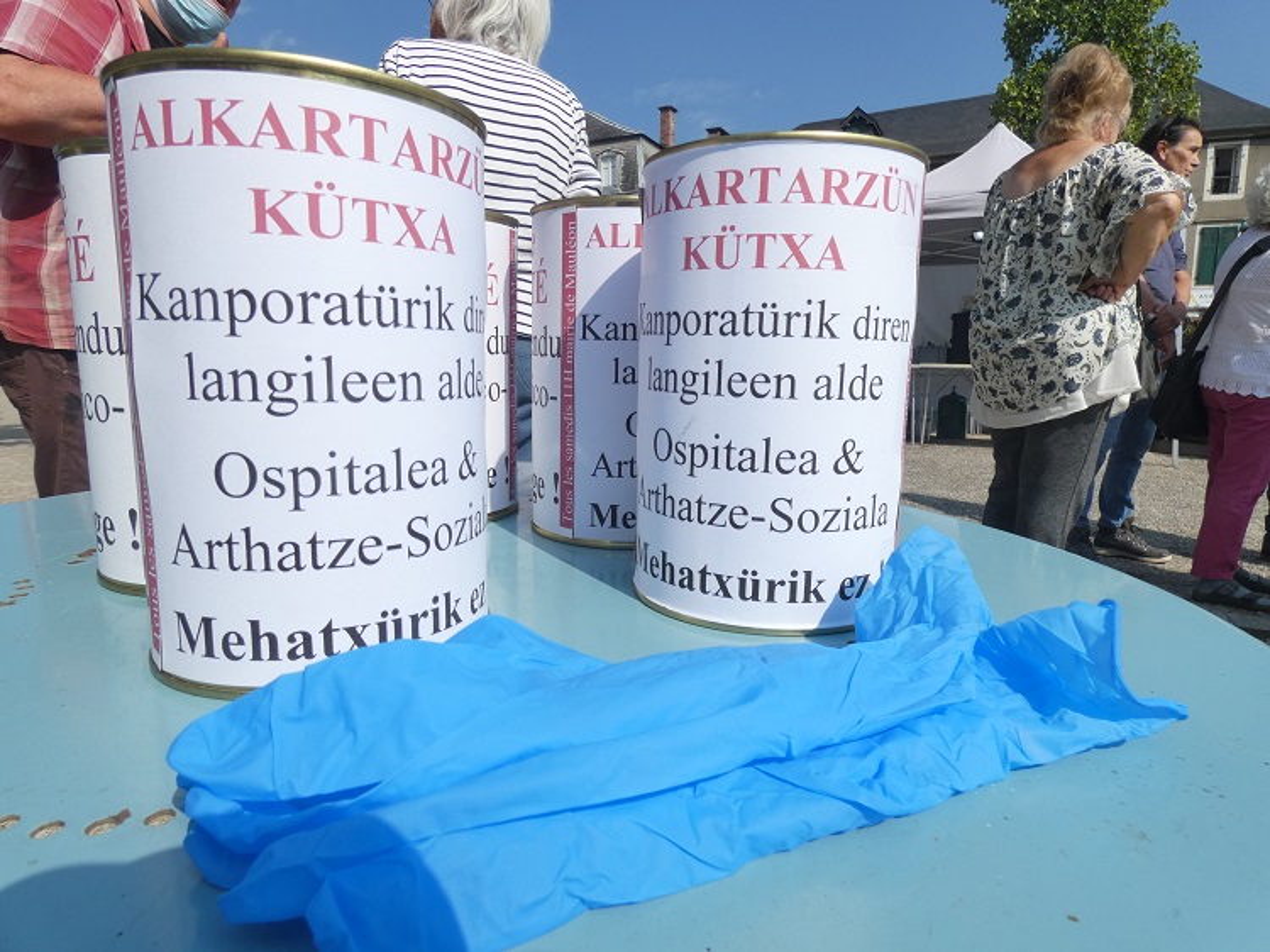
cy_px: 476
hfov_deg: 81.8
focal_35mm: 20
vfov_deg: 65.9
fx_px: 734
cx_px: 635
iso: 80
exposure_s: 1/800
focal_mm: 3.6
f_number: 4.5
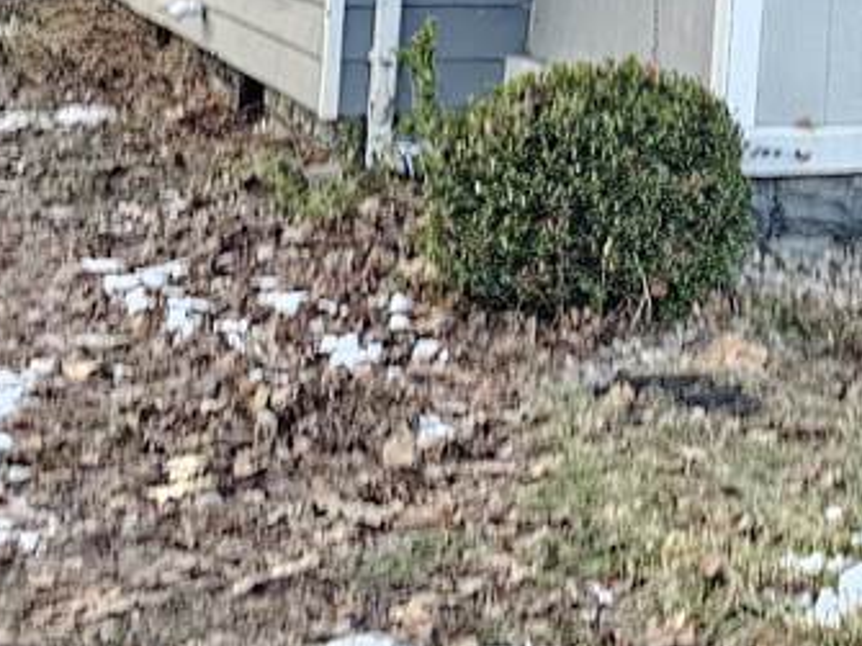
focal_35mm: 88
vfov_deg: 15.6
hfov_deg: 20.0
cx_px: 1194
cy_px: -278
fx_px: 2191
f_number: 1.7
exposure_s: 1/100
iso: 250
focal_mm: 6.3
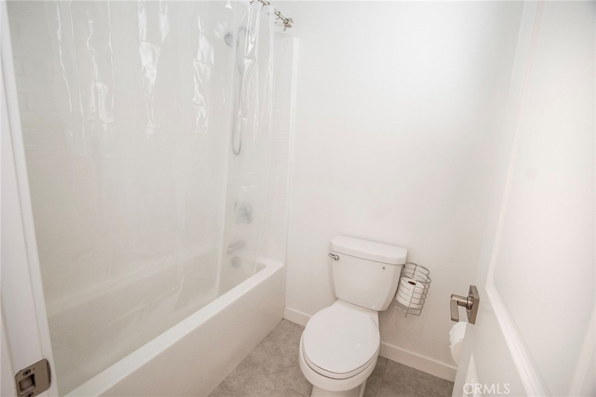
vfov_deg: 77.3
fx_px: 248
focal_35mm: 15
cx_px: 298
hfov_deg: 100.4
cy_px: 198
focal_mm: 10
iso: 800
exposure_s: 1/125
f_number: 5.6
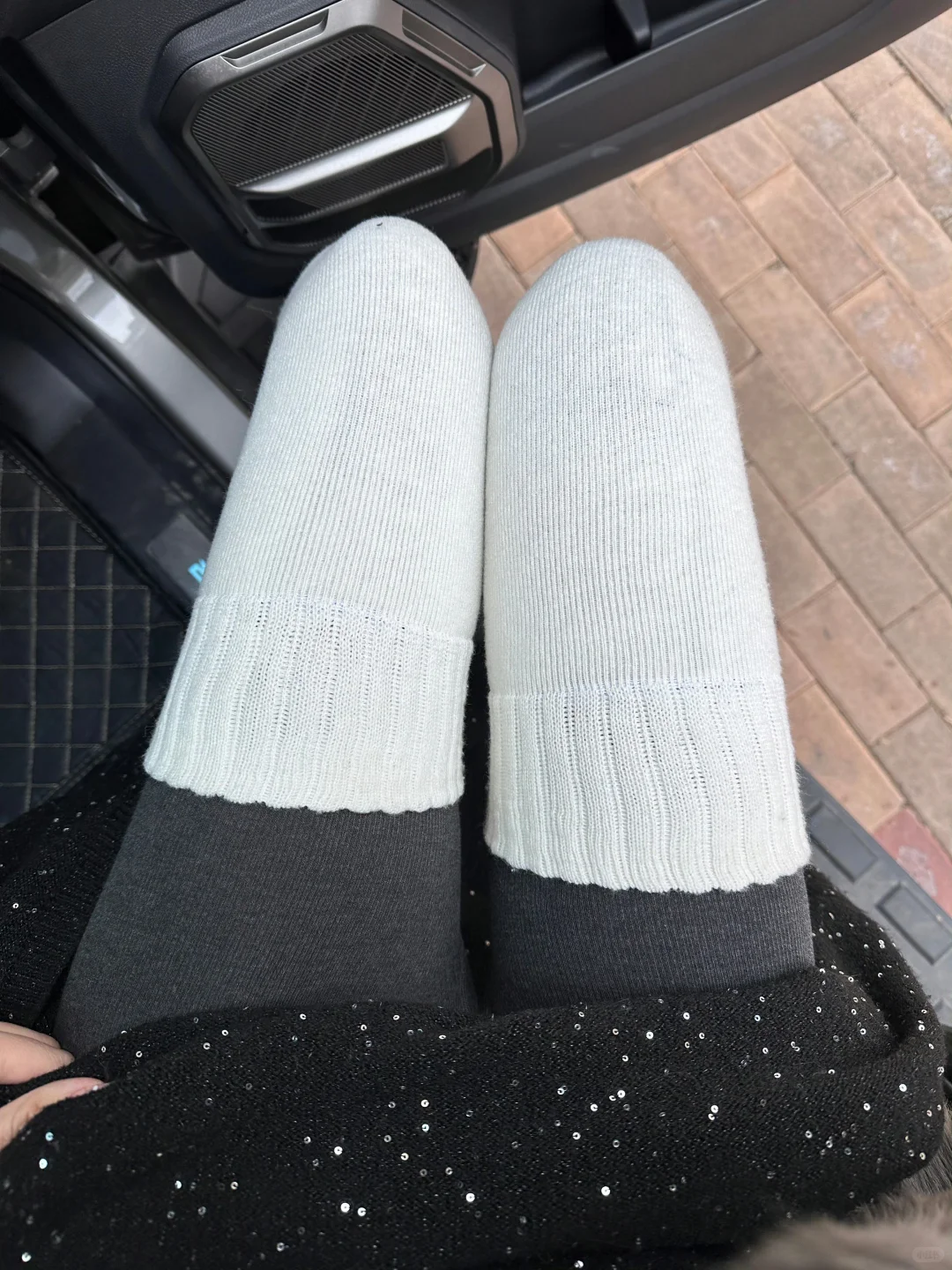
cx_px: 476
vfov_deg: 71.6
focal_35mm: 24
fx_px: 880
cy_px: 635
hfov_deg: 56.8
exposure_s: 1/496
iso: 80
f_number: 1.78
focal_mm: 6.86
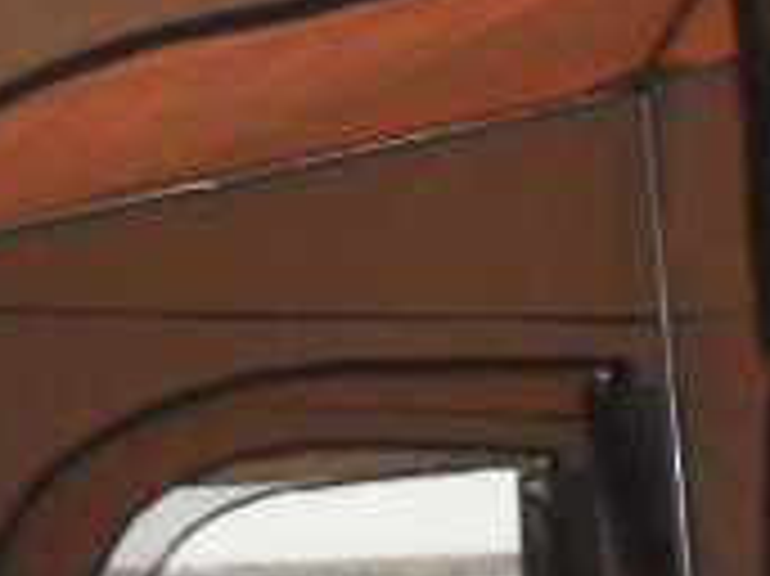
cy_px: 153
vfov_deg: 7.2
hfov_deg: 9.5
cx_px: 1045
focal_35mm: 205
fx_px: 4557
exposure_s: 1/45
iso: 200
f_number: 3.2
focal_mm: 6.3
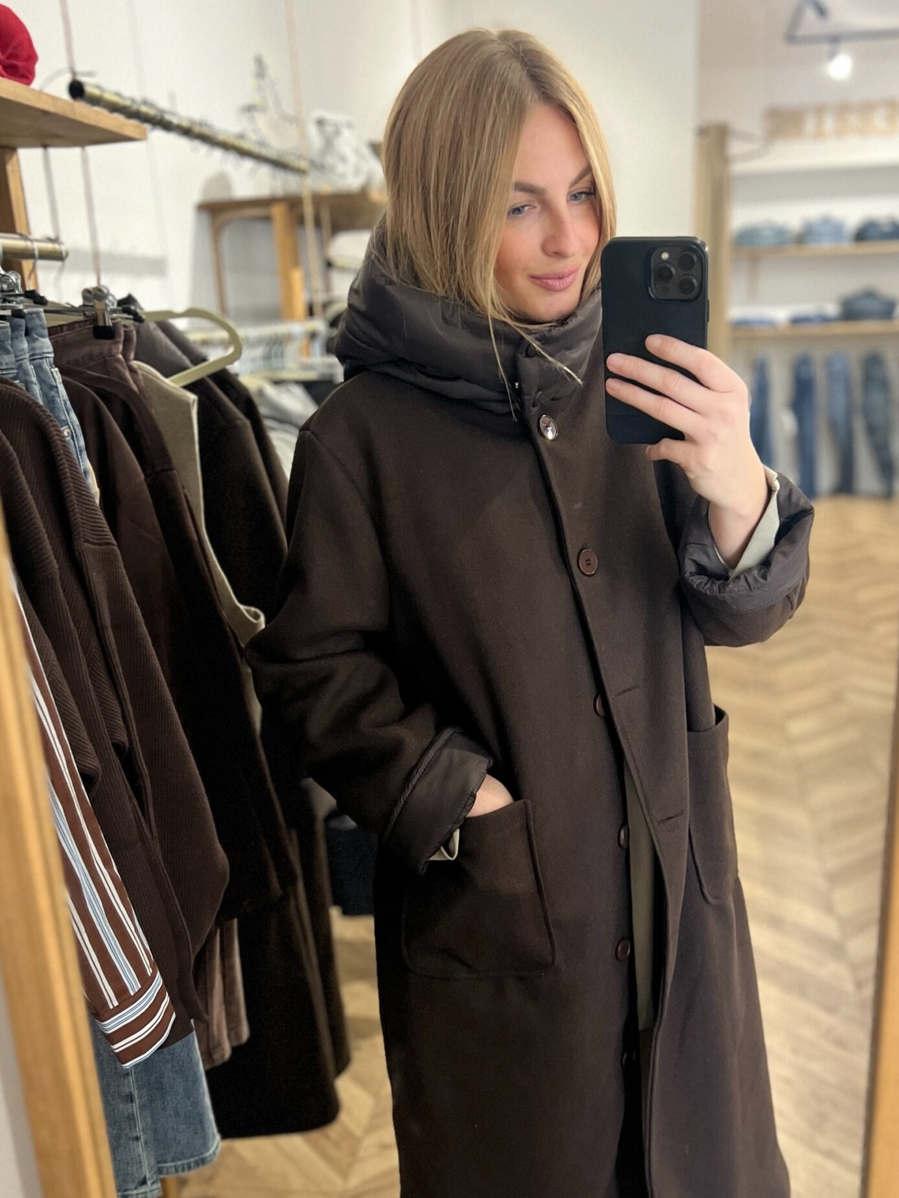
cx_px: 477
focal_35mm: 36
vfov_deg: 50.8
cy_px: 748
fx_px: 1246
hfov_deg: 39.6
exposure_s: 1/50
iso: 500
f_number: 1.5
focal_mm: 5.7
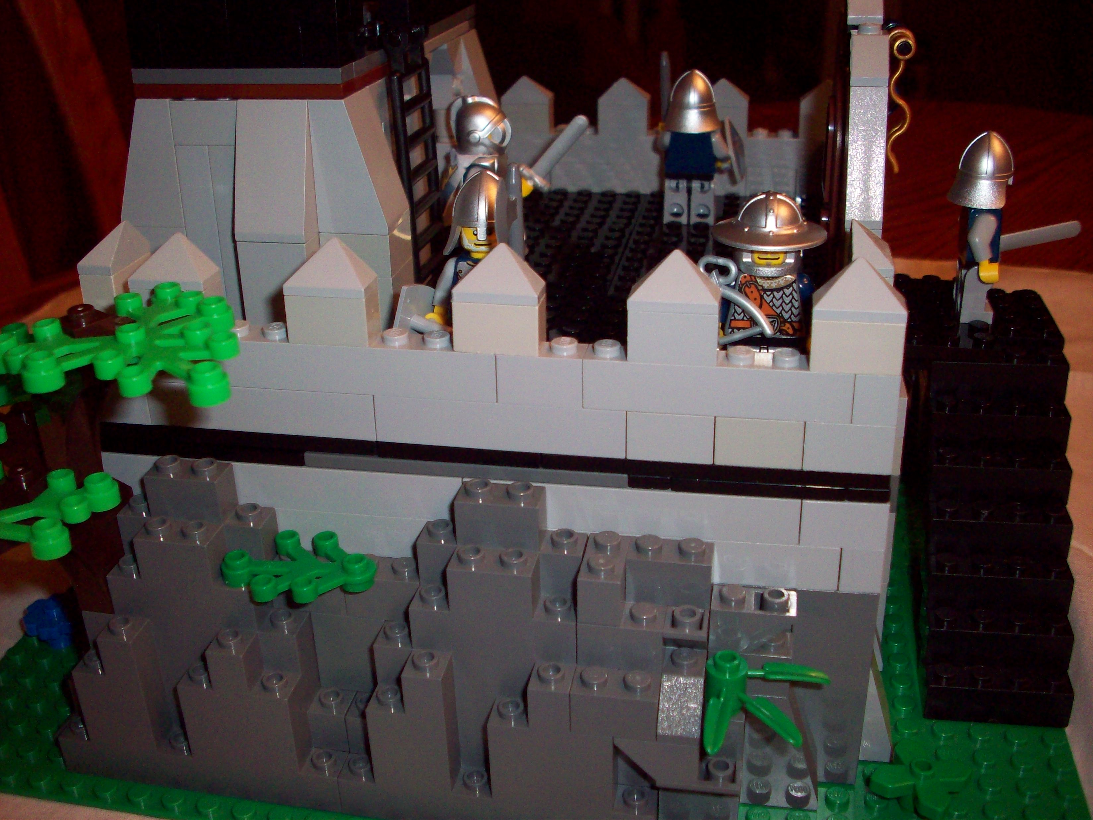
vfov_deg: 38.7
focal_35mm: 37
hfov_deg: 50.1
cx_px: 546
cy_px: 410
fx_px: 1168
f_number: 2.8
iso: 160
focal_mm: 6.2
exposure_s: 1/45.3
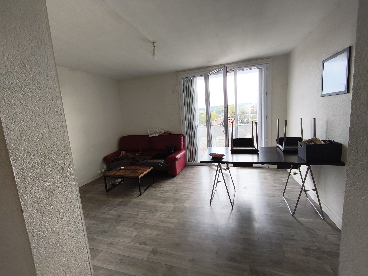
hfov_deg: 98.1
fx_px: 160
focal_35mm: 15
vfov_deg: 81.8
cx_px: 184
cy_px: 138
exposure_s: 1/103
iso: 50
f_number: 2.2
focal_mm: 1.65
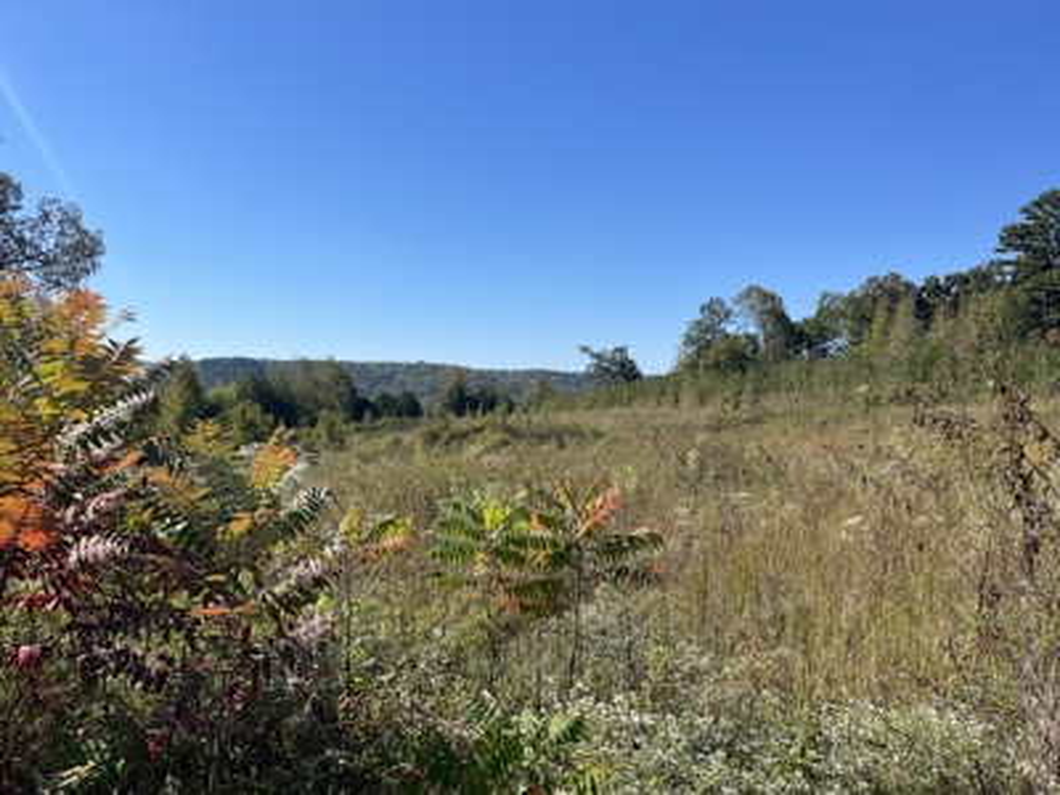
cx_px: 530
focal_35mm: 25
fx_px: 766
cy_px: 398
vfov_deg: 54.9
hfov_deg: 69.4
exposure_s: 1/3559
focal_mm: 5.1
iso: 32
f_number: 1.6
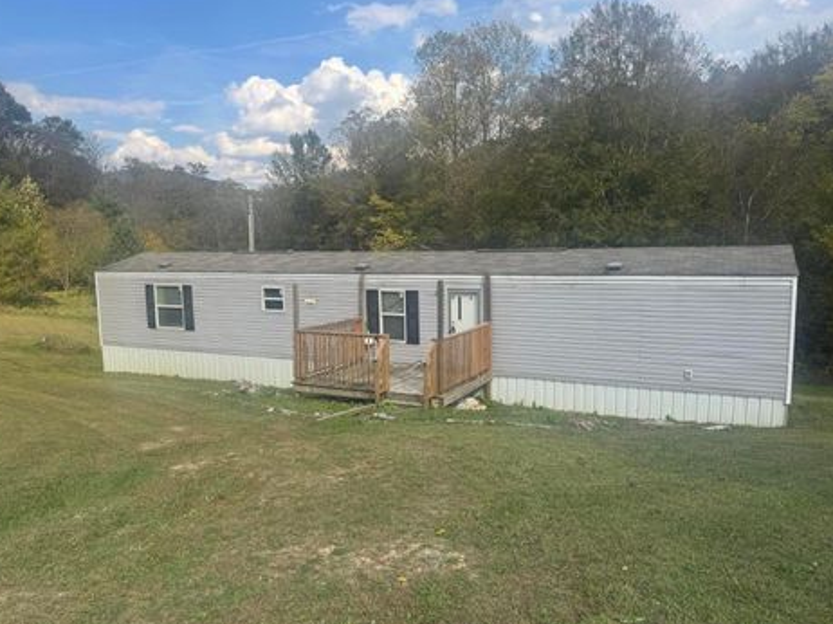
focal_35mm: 26
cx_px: 424
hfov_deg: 67.3
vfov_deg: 53.0
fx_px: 625
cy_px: 326
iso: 80
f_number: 1.78
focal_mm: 6.76
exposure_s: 1/2959
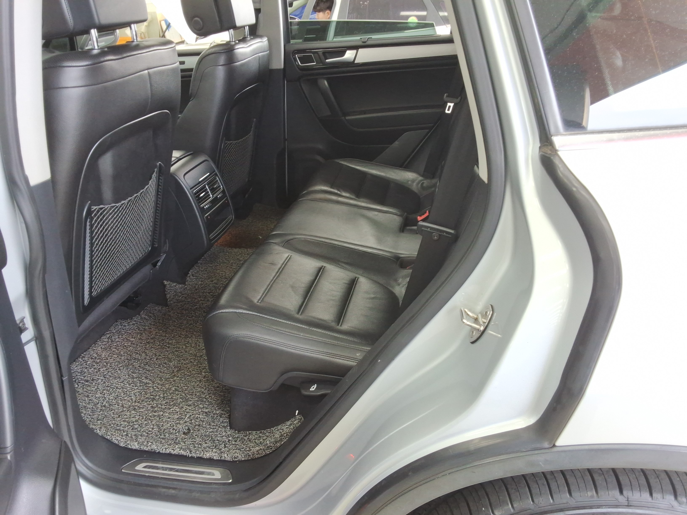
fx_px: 556
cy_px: 258
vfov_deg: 49.7
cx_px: 344
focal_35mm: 28
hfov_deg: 63.4
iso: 41
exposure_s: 1/40
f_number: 1.9
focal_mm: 2.91
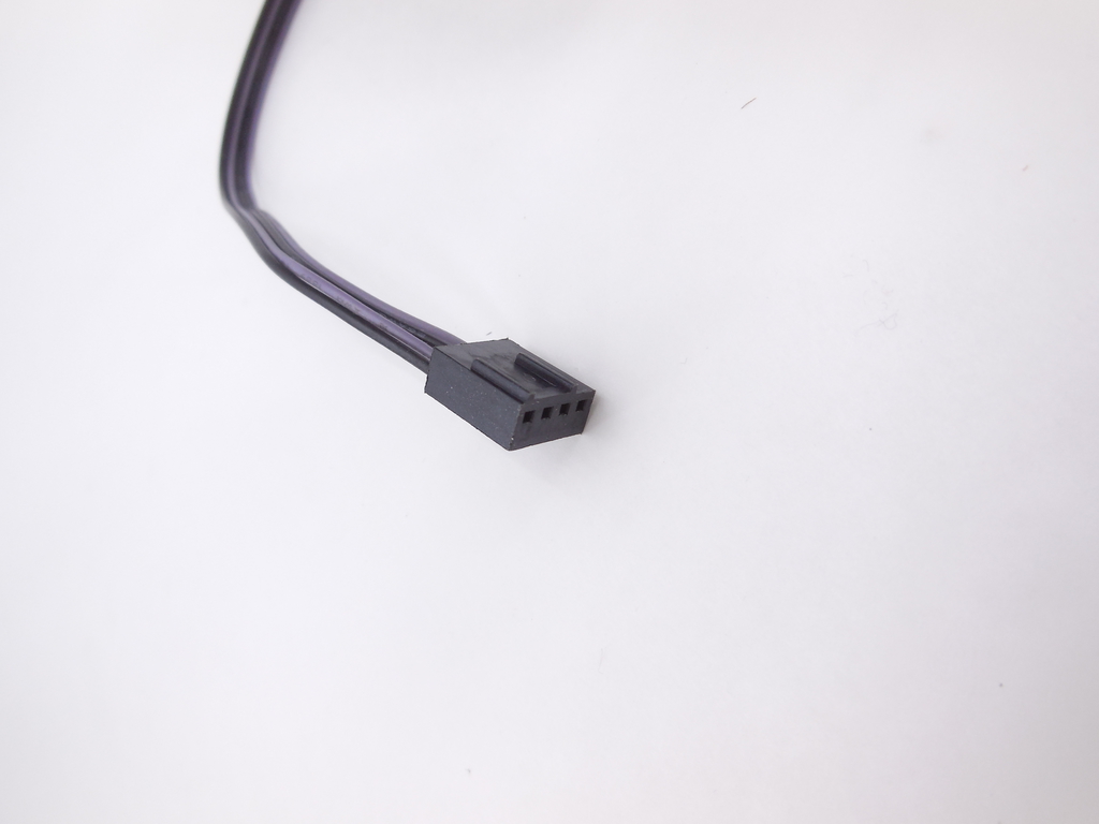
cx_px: 550
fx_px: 794
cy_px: 412
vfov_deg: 54.9
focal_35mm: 25
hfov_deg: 69.4
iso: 125
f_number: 3.1
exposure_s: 1/60
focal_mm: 4.5
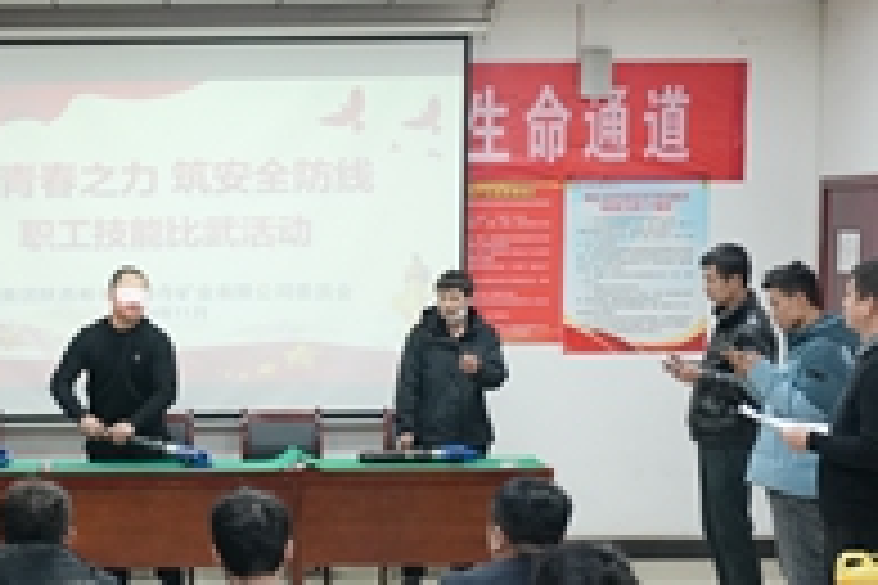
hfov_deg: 24.9
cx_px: 149
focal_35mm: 80
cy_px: 459
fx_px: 1951
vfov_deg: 16.9
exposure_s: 1/125
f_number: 3.2
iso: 1600
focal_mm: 26
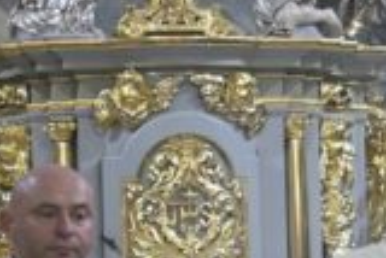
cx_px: 516
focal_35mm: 419
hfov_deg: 4.9
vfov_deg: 3.3
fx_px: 4497
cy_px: 207
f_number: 2.8
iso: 800
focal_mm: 75
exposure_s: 1/125
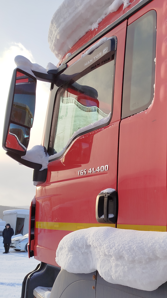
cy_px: 182
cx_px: 139
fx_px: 283
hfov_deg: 31.8
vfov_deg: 54.8
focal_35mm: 36
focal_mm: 5.31
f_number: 1.7
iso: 50
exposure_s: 1/438
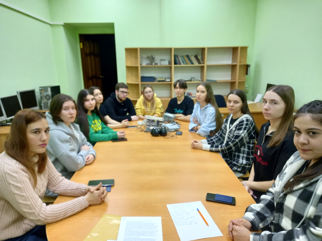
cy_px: 120
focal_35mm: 25
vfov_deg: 54.9
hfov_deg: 69.4
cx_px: 161
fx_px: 233
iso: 200
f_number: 2
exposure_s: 1/60
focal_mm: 4.6
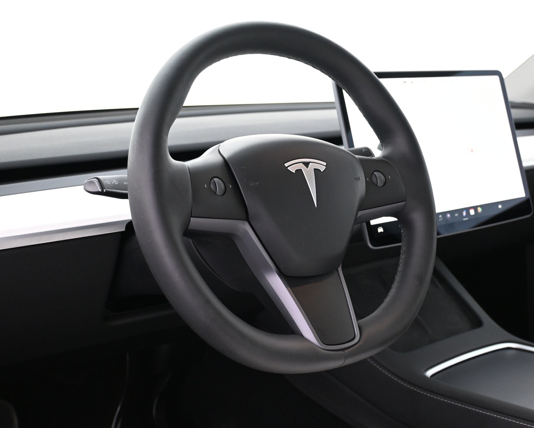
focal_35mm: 48
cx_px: 309
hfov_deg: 38.7
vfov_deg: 31.5
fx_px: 759
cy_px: 214
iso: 1600
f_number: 4.5
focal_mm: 28
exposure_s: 1/20
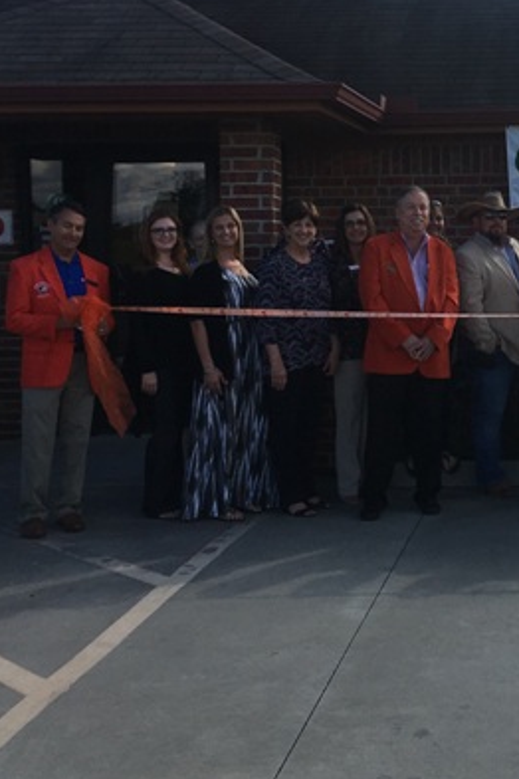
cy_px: 279
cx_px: 535
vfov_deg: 33.7
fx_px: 1276
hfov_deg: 22.0
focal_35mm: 59
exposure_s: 1/1923
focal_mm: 4.15
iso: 25
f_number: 2.2
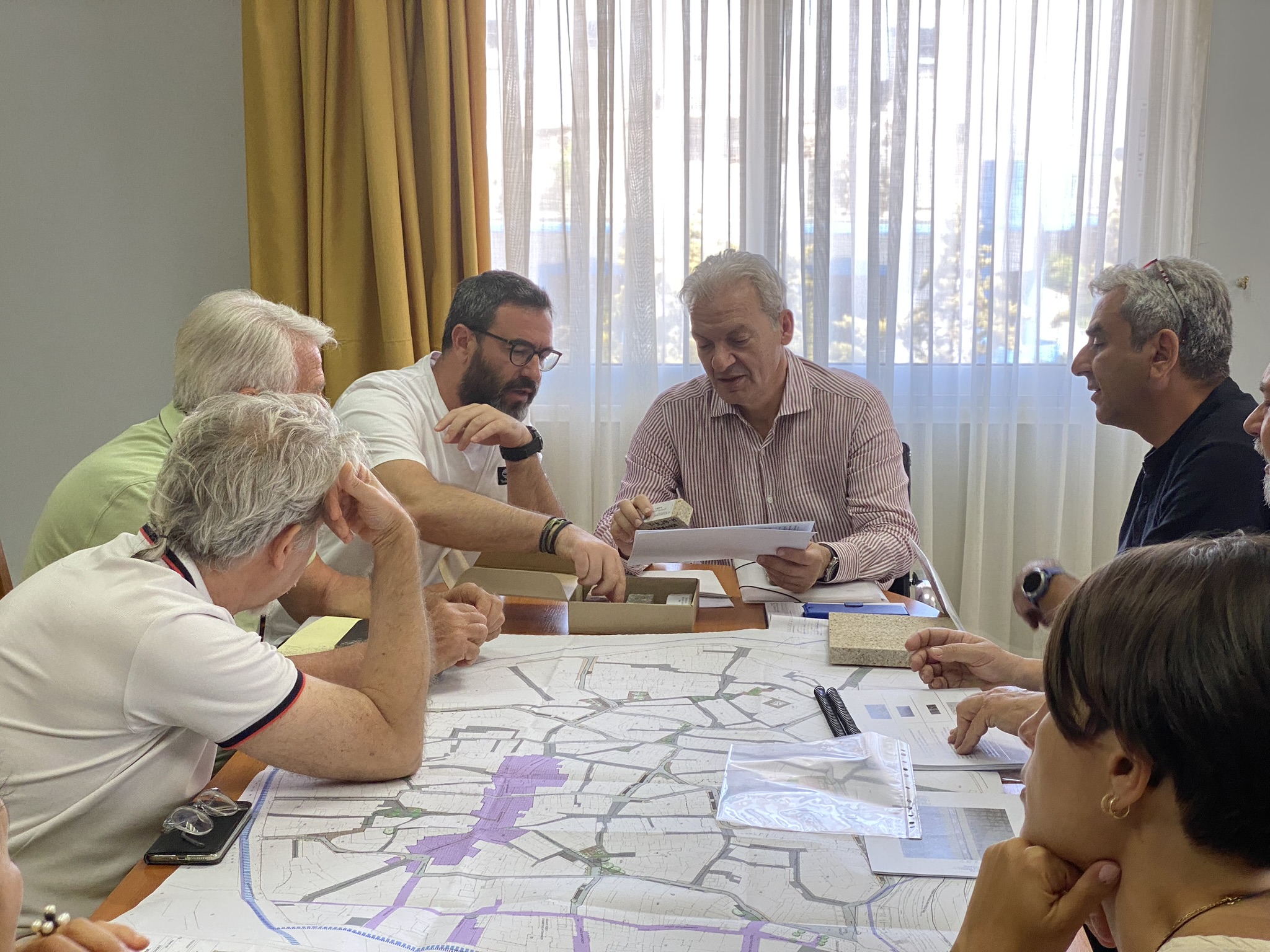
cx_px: 635
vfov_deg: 28.0
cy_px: 476
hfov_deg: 36.8
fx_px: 1908
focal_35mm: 52
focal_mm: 6
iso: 40
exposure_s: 1/100
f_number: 2
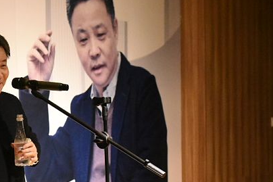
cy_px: 154
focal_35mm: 104
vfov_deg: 13.1
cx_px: 107
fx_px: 788
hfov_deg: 19.6
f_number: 2.2
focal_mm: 35
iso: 10000
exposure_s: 1/2000
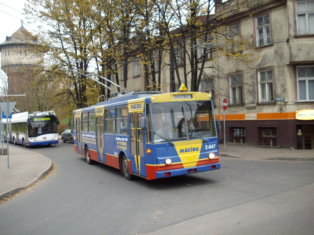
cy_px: 118
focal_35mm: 37
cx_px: 157
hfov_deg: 50.1
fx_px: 336
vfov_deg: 38.7
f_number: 2.8
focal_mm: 6.2
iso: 216
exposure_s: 1/50
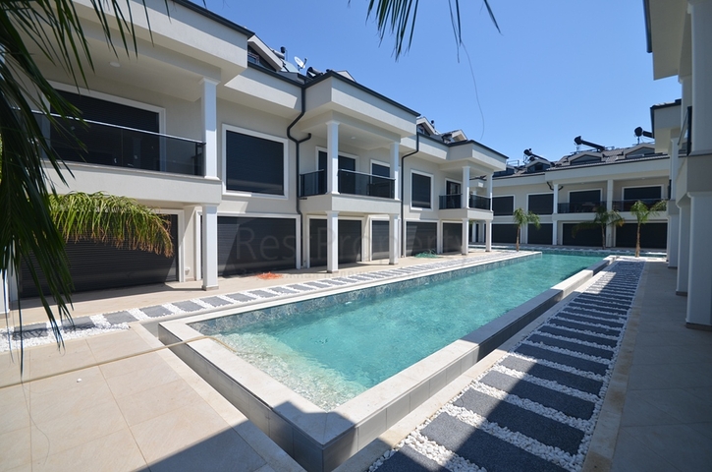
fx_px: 296
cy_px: 236
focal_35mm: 15
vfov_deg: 77.1
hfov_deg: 100.5
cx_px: 356
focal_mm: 10
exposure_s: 1/320
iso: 100
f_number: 9
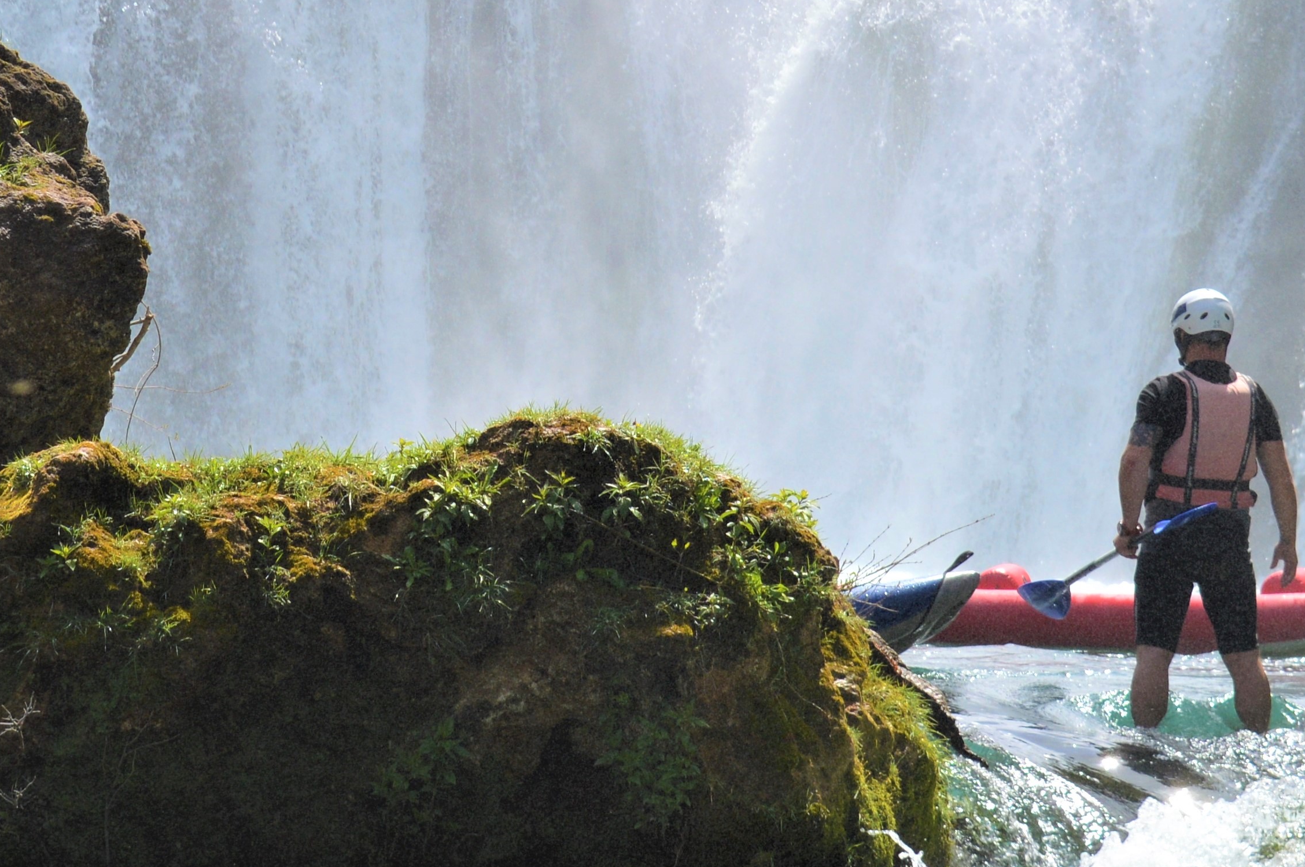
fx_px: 5795
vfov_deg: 8.5
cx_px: 452
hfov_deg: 12.8
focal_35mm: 160
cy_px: 135
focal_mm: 40
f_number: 9
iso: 100
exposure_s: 1/320
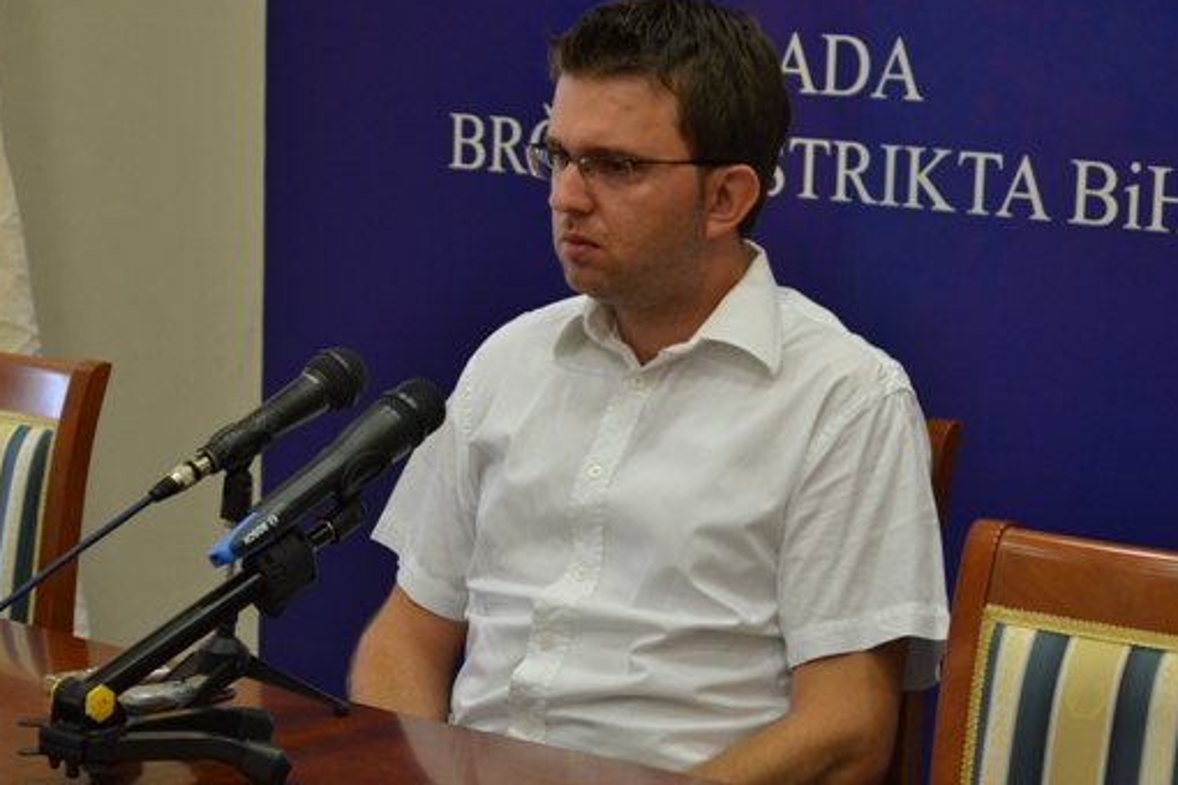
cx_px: 490
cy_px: 391
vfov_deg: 13.2
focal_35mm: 104
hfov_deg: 19.7
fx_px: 3391
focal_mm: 55
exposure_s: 1/60
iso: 900
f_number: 5.6
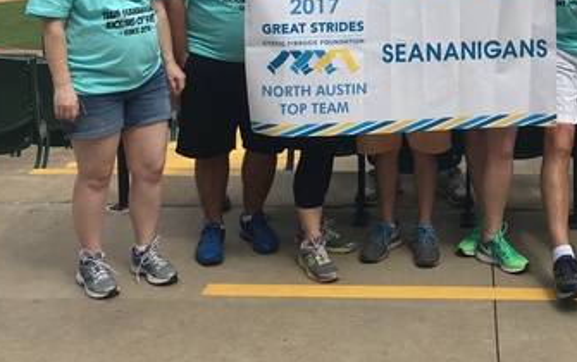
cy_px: -50
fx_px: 1039
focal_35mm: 66
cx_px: 460
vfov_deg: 18.9
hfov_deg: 30.3
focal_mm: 4.15
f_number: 2.2
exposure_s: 1/1425
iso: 25
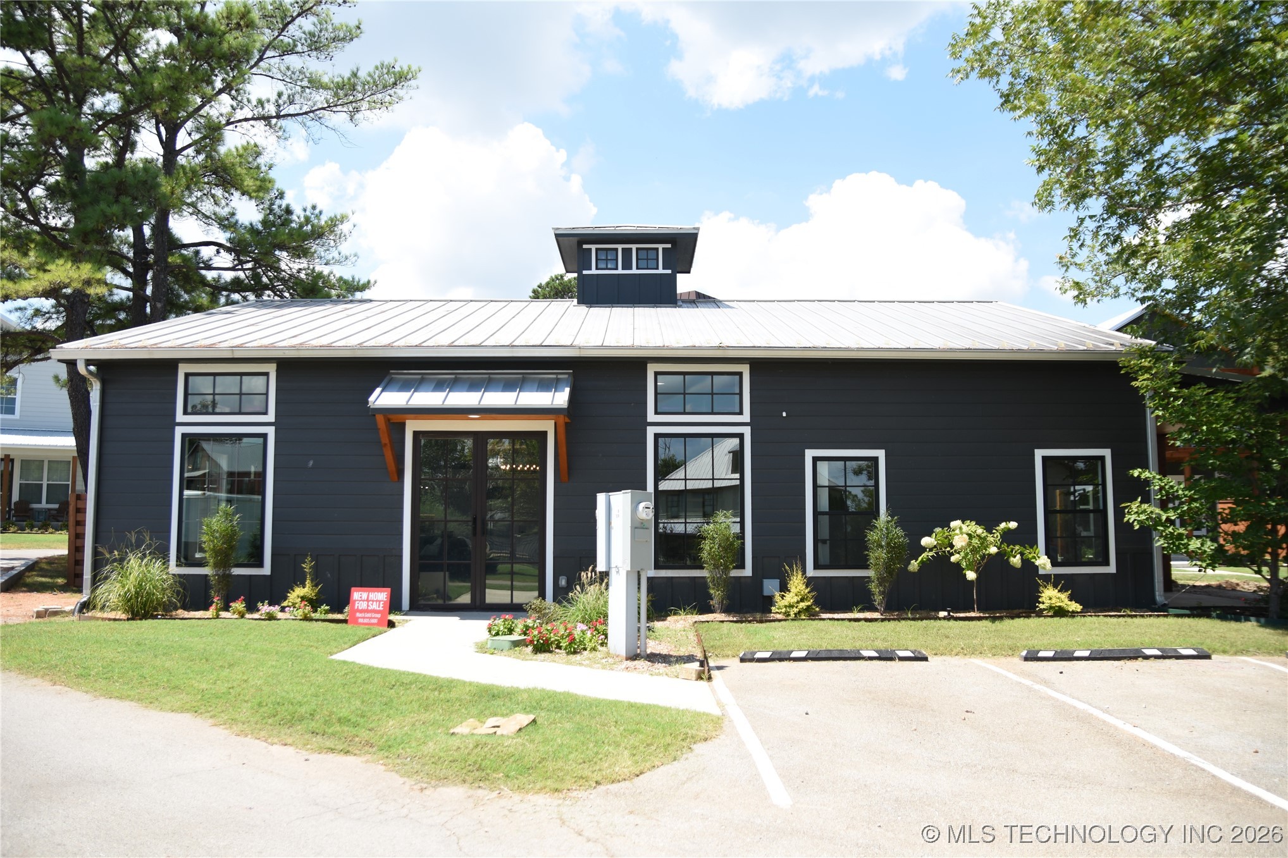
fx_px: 912
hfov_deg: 70.4
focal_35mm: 26
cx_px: 644
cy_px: 429
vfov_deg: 50.4
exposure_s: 1/800
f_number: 3.2
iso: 100
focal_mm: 17
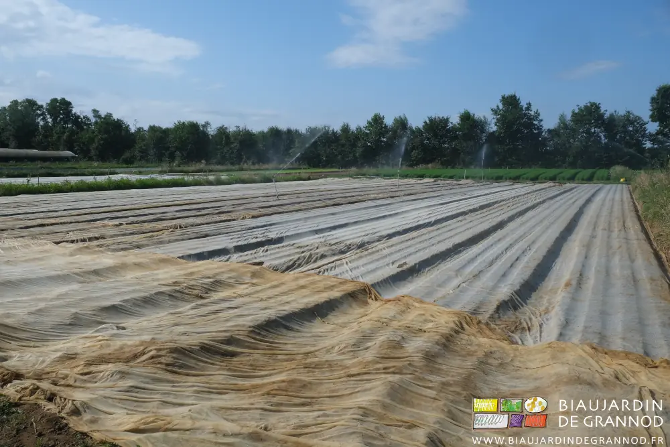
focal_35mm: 27
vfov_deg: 47.9
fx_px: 503
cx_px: 335
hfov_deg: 67.4
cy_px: 224
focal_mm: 18
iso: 160
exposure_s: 1/450
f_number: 8
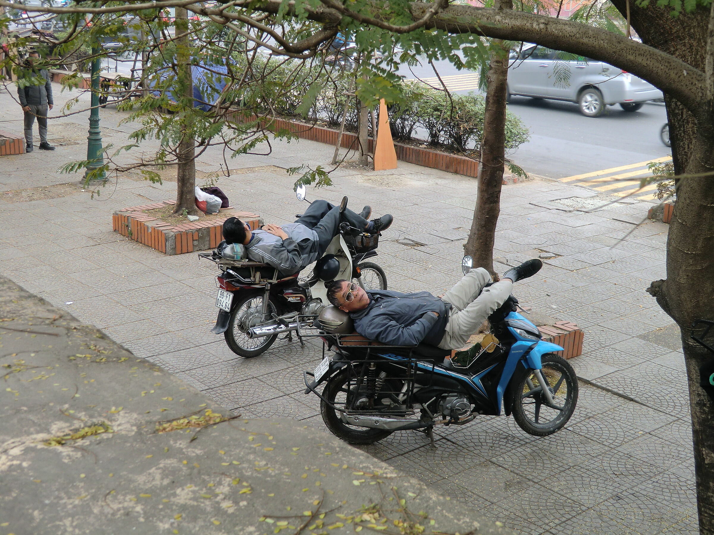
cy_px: 268
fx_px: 969
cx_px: 357
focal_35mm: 47
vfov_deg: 30.9
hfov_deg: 40.4
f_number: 4
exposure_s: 1/100
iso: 64
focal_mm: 8.4
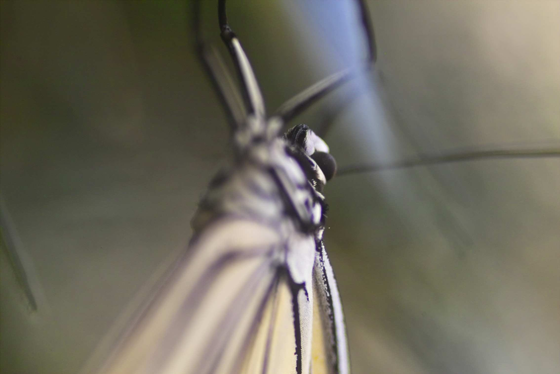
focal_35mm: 179
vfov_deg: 7.7
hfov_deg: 11.5
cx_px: 280
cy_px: 187
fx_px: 2784
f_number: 2.8
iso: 200
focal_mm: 105
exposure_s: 1/90
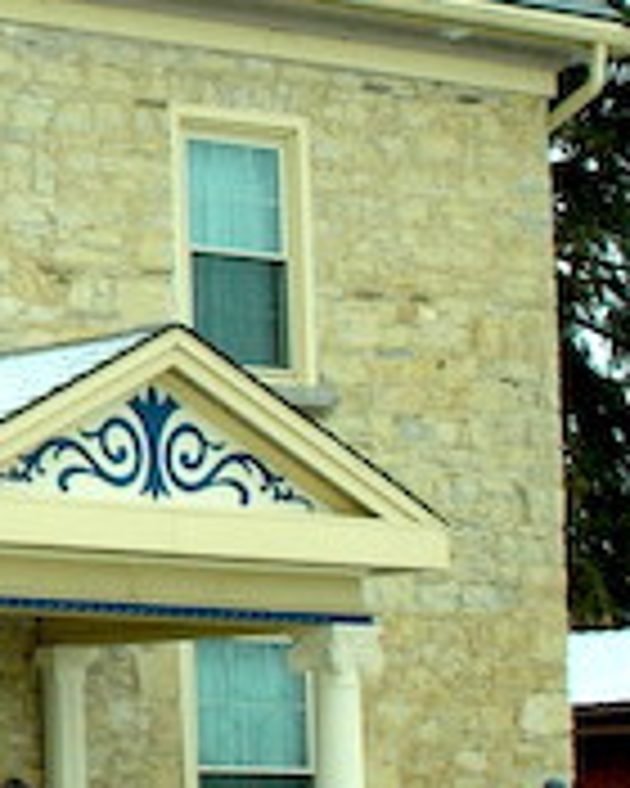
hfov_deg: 7.2
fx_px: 4825
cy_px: 293
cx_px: -594
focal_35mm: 207
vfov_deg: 9.3
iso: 80
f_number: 4.9
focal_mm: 10.3
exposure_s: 1/160
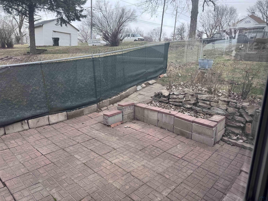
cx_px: 134
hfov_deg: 71.6
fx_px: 186
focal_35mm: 24
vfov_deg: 56.8
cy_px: 100
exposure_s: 1/1311
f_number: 1.78
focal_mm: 6.76
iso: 80
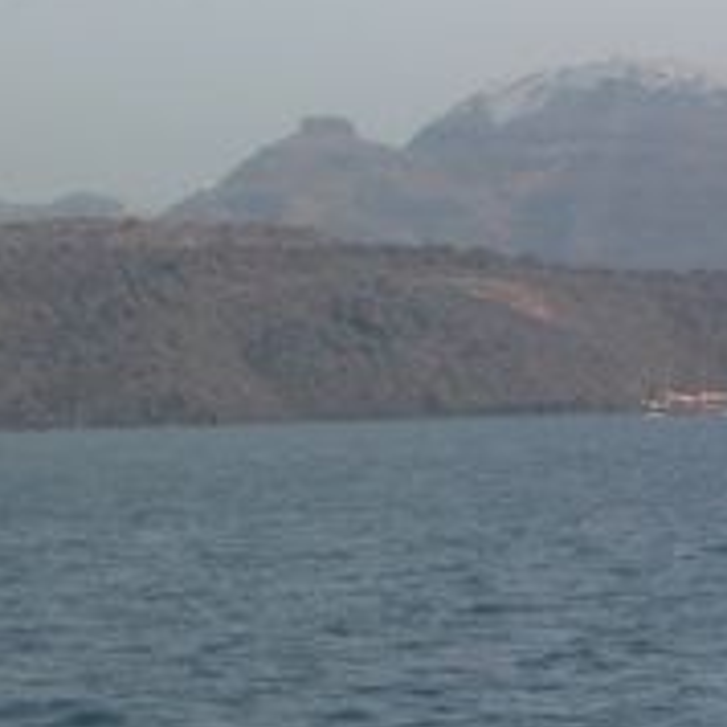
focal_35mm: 255
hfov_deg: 6.7
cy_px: 55
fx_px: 6059
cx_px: 1184
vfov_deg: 6.8
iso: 64
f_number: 4.6
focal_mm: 13.9
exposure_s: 1/200
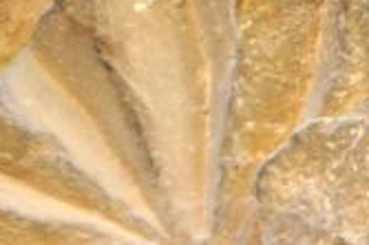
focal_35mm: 1561
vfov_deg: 0.9
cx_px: 928
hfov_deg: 1.3
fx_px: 15984
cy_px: -265
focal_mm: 170
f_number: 5.6
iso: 500
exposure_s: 1/250
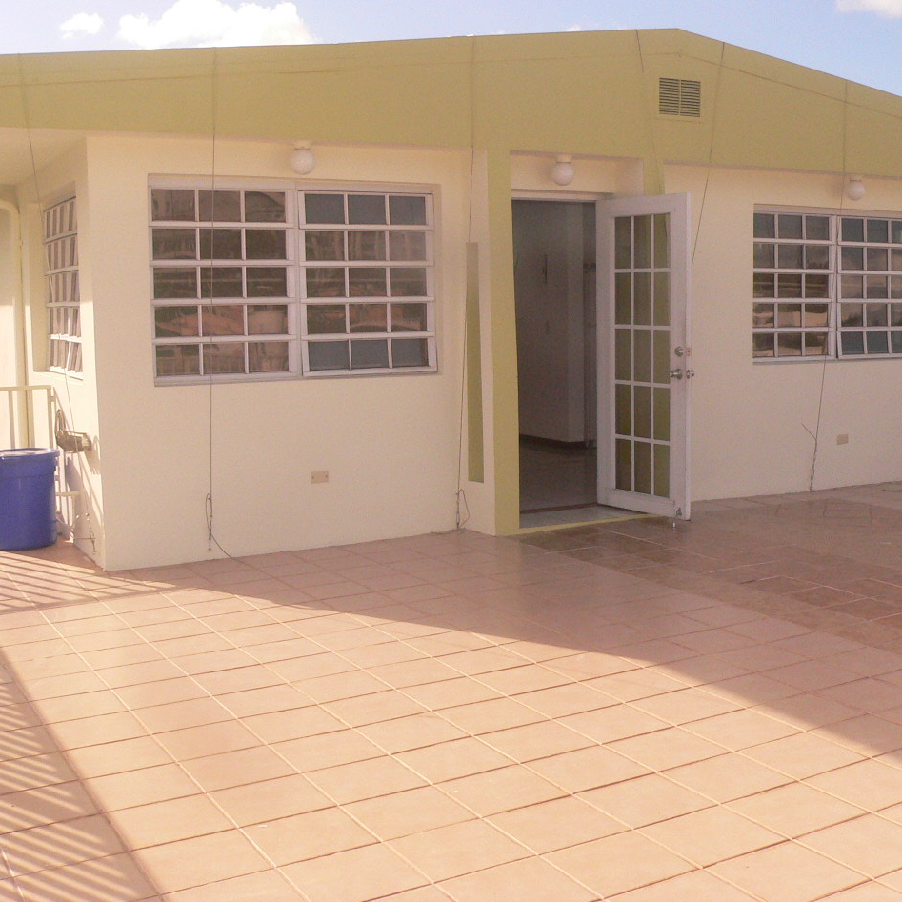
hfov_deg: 38.9
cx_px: 566
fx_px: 1268
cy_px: 450
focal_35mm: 43
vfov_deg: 39.2
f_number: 5.6
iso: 200
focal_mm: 6
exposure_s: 1/800
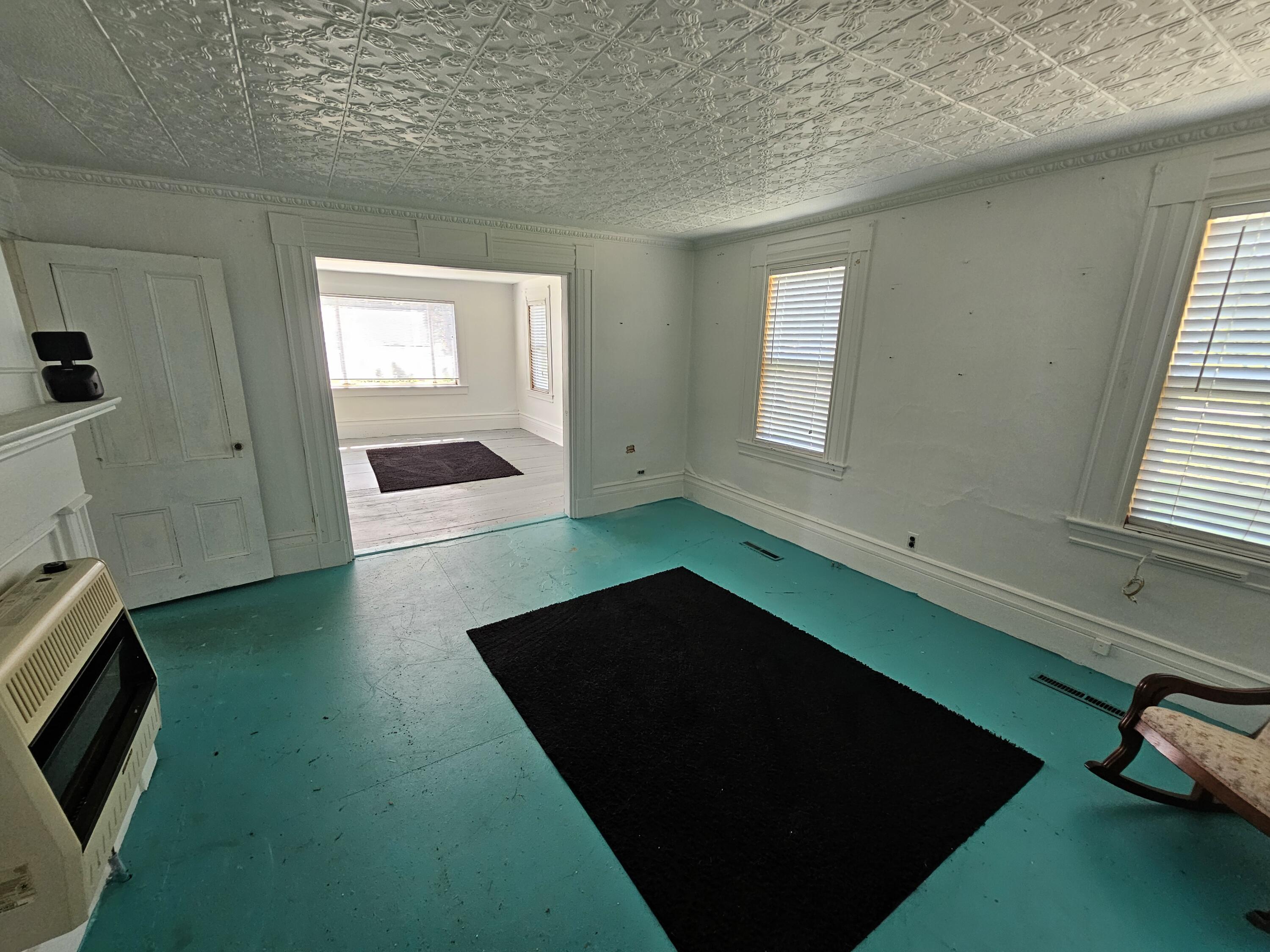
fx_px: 477
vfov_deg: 89.9
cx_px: 635
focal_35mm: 13
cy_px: 476
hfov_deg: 106.2
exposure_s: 1/100
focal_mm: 2.2
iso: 200
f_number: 2.2
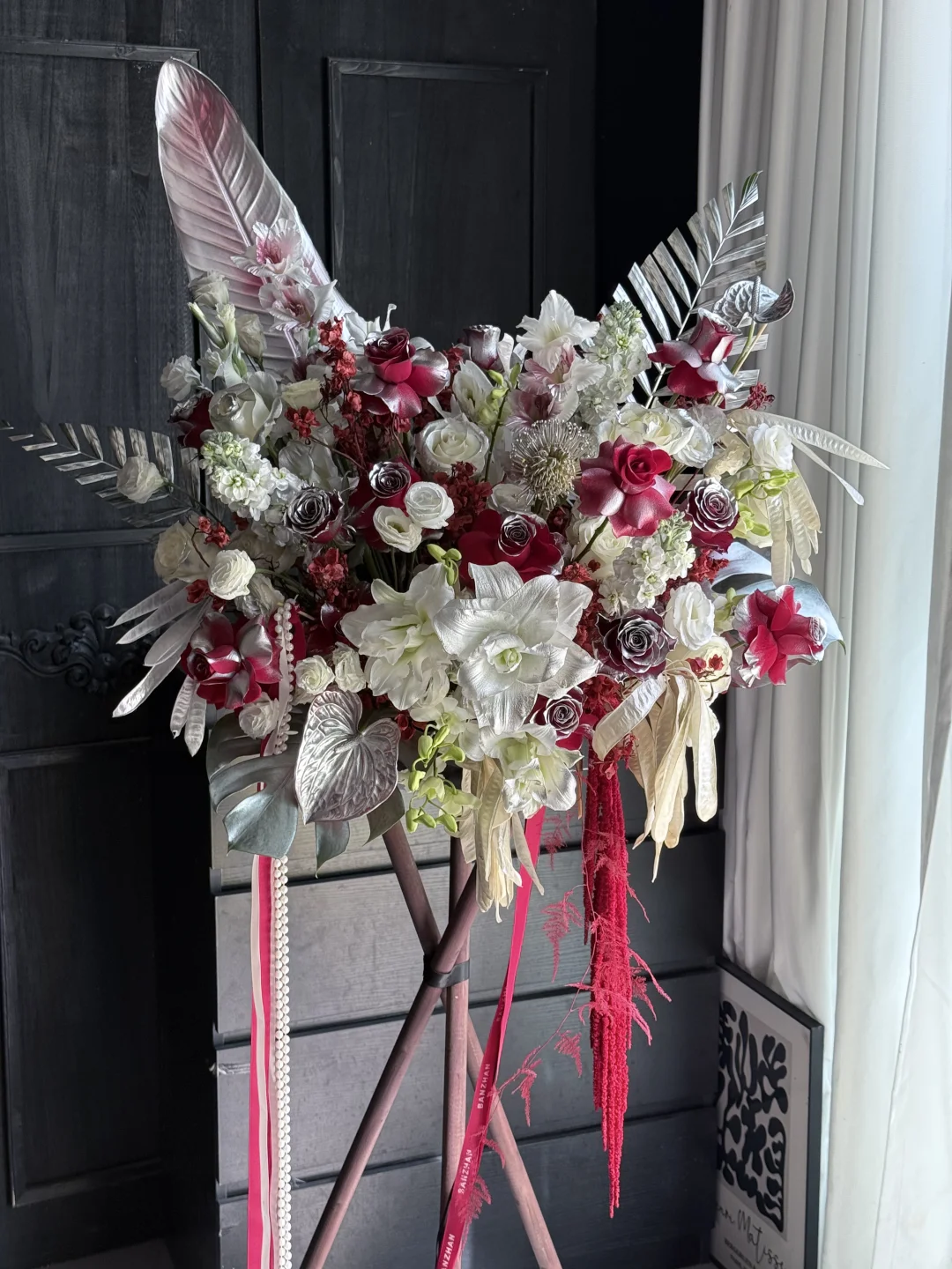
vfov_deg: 39.7
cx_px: 476
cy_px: 634
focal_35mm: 48
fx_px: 1760
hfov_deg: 30.3
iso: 100
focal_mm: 6.76
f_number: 1.78
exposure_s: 1/110
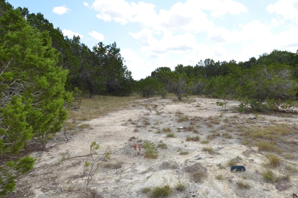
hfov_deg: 80.1
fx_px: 173
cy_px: 83
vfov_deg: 59.0
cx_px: 183
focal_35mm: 21
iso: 200
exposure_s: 1/250
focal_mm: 10
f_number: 9
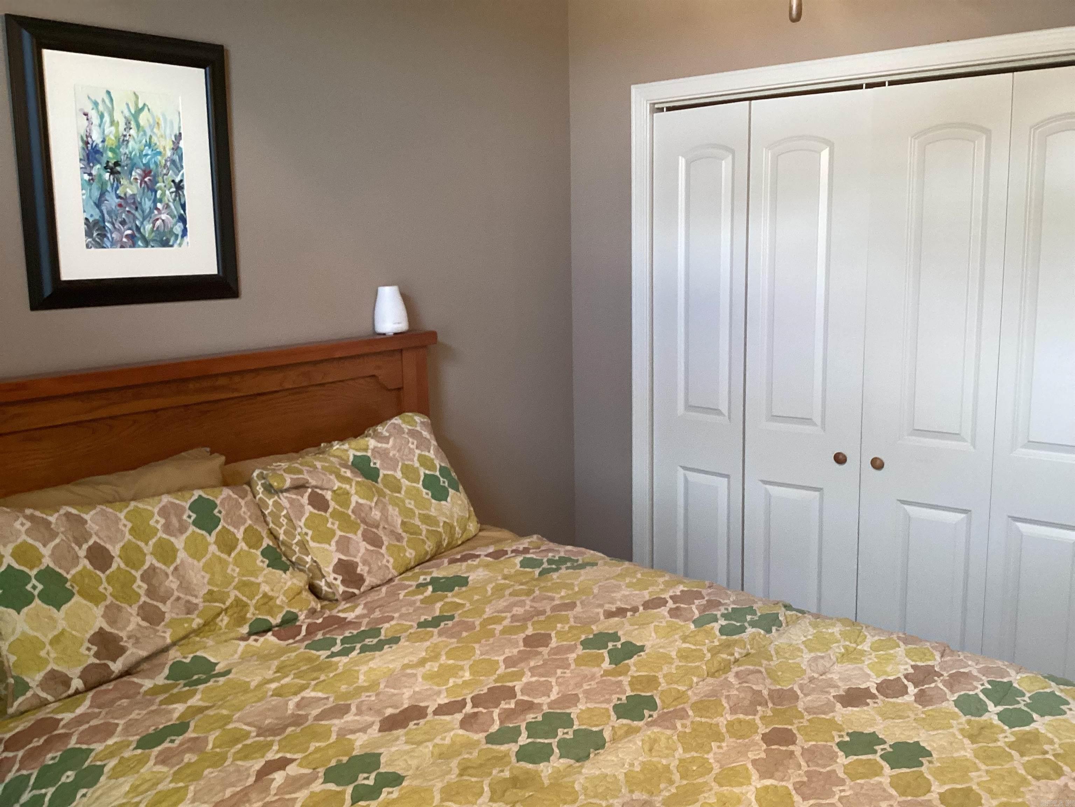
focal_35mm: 31
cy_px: 404
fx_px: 963
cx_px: 538
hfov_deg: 58.4
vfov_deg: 45.4
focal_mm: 3.3
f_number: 2.4
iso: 160
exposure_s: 1/60
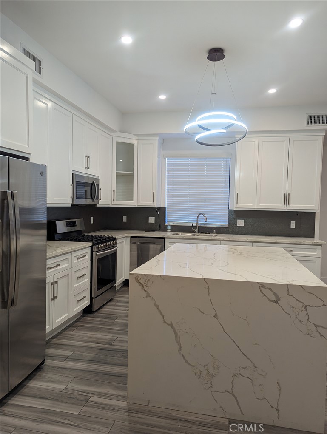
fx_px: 301
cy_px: 217
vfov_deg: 71.5
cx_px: 164
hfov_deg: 56.9
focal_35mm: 24
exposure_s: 1/120
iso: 210
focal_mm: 6.81
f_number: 1.85
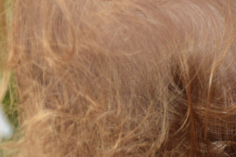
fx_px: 3873
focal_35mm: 591
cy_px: 82
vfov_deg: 2.3
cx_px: 548
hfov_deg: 3.4
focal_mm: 82
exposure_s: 1/125
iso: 360
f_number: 5.6
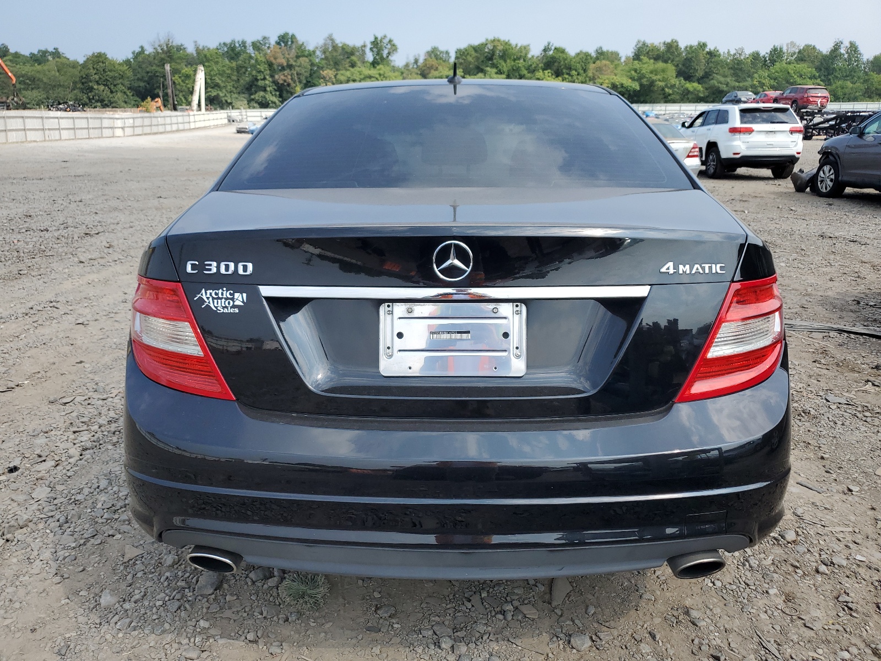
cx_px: 440
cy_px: 330
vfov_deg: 53.1
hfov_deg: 67.3
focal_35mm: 26
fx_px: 662
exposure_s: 1/2000
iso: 50
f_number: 1.5
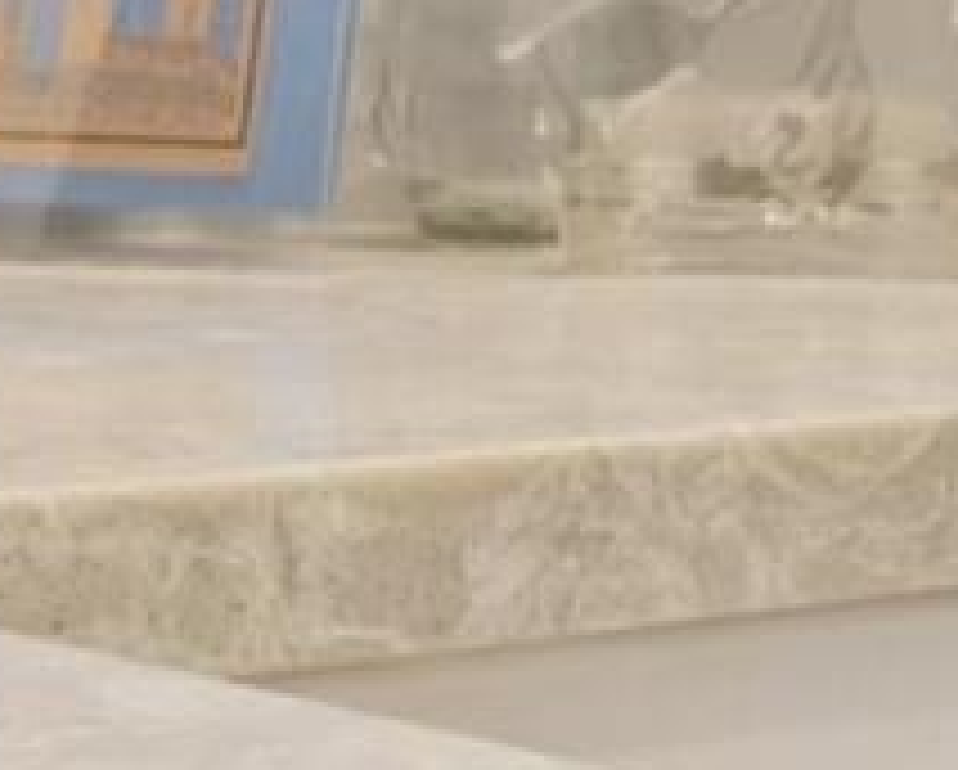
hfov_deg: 11.5
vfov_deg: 9.4
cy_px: -135
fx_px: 4600
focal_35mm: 162
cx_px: 1300
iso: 400
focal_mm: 23
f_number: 8
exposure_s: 1/25
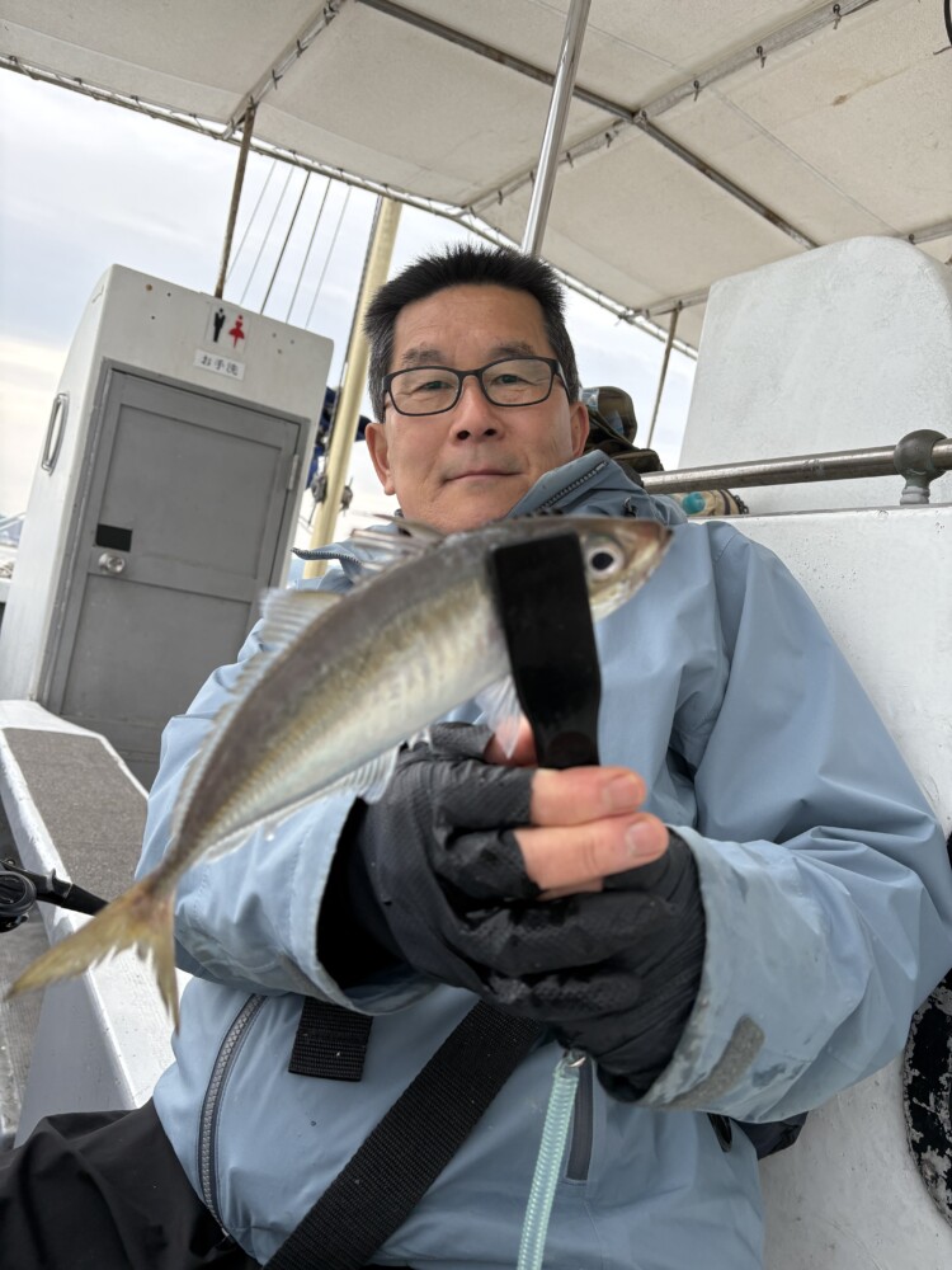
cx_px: 476
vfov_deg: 67.3
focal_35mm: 26
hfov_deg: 53.1
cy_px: 635
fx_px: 953
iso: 80
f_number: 1.6
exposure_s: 1/167
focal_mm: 5.96
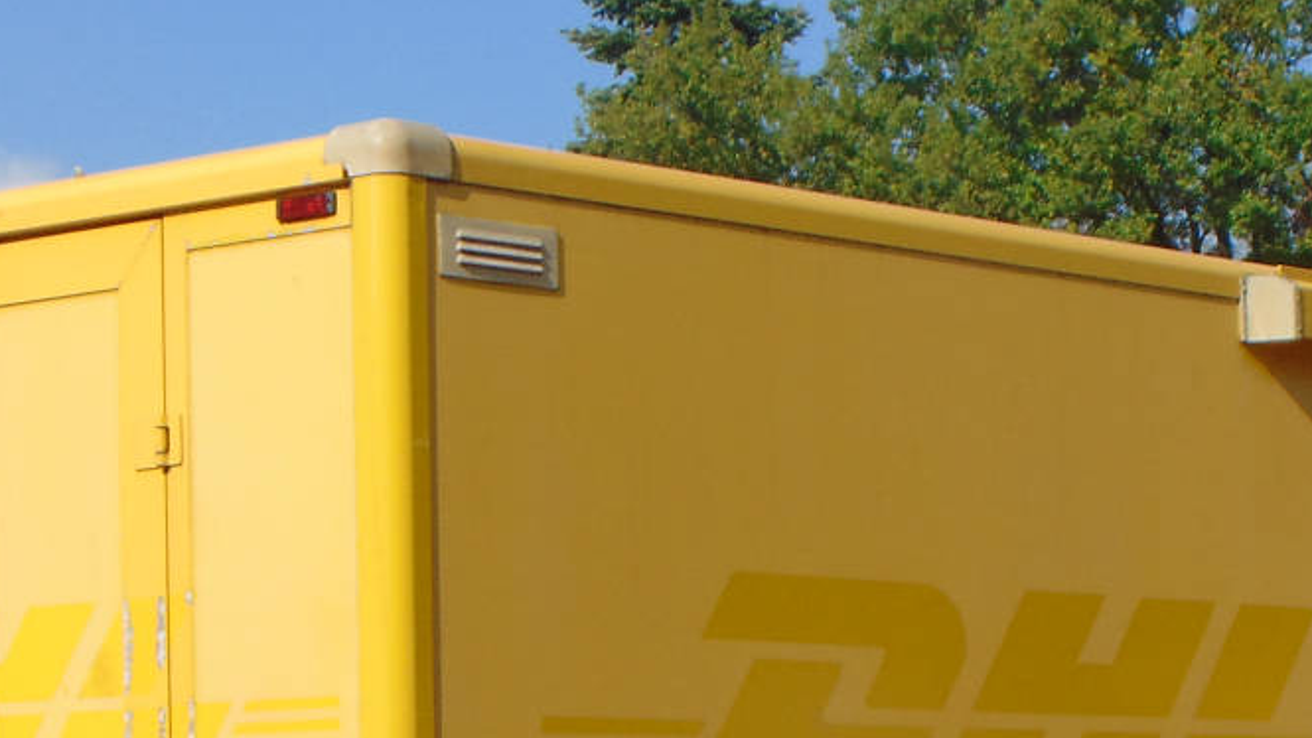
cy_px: 927
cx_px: 750
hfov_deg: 16.4
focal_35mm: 131
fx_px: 4557
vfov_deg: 9.1
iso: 80
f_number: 3.5
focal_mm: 9
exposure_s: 1/200
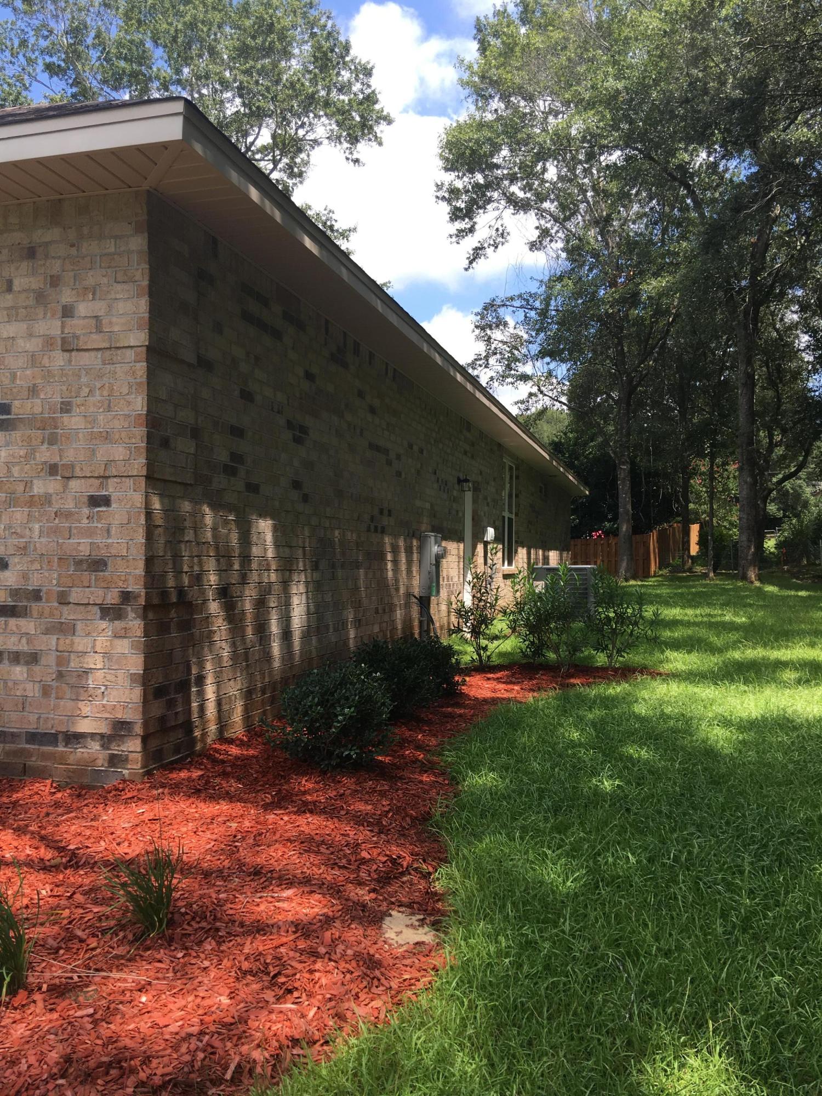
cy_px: 548
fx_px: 918
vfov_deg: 61.7
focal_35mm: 29
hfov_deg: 48.2
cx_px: 411
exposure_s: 1/605
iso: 25
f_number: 2.2
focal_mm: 4.15
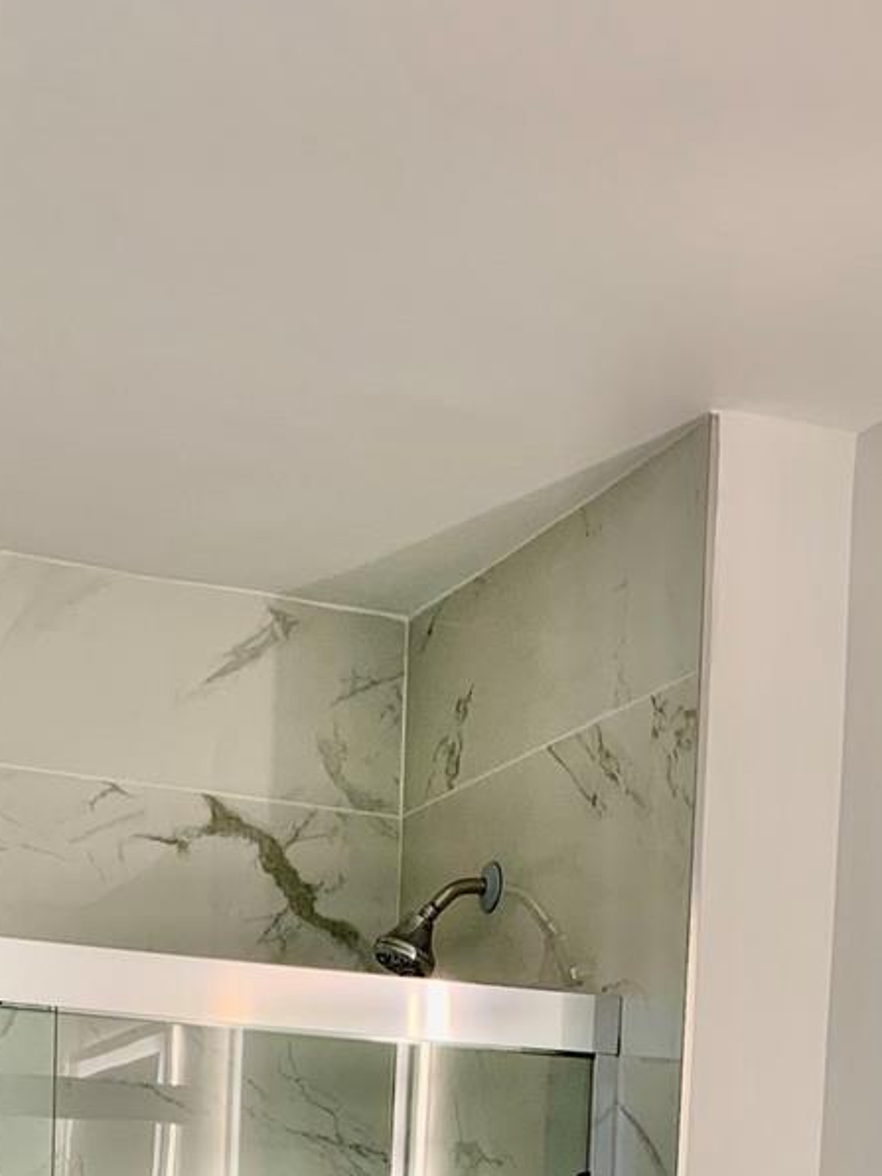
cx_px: 365
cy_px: 1500
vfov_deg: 25.3
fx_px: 2276
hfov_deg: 21.9
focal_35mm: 67
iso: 50
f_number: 1.8
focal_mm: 4.25
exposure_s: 1/60
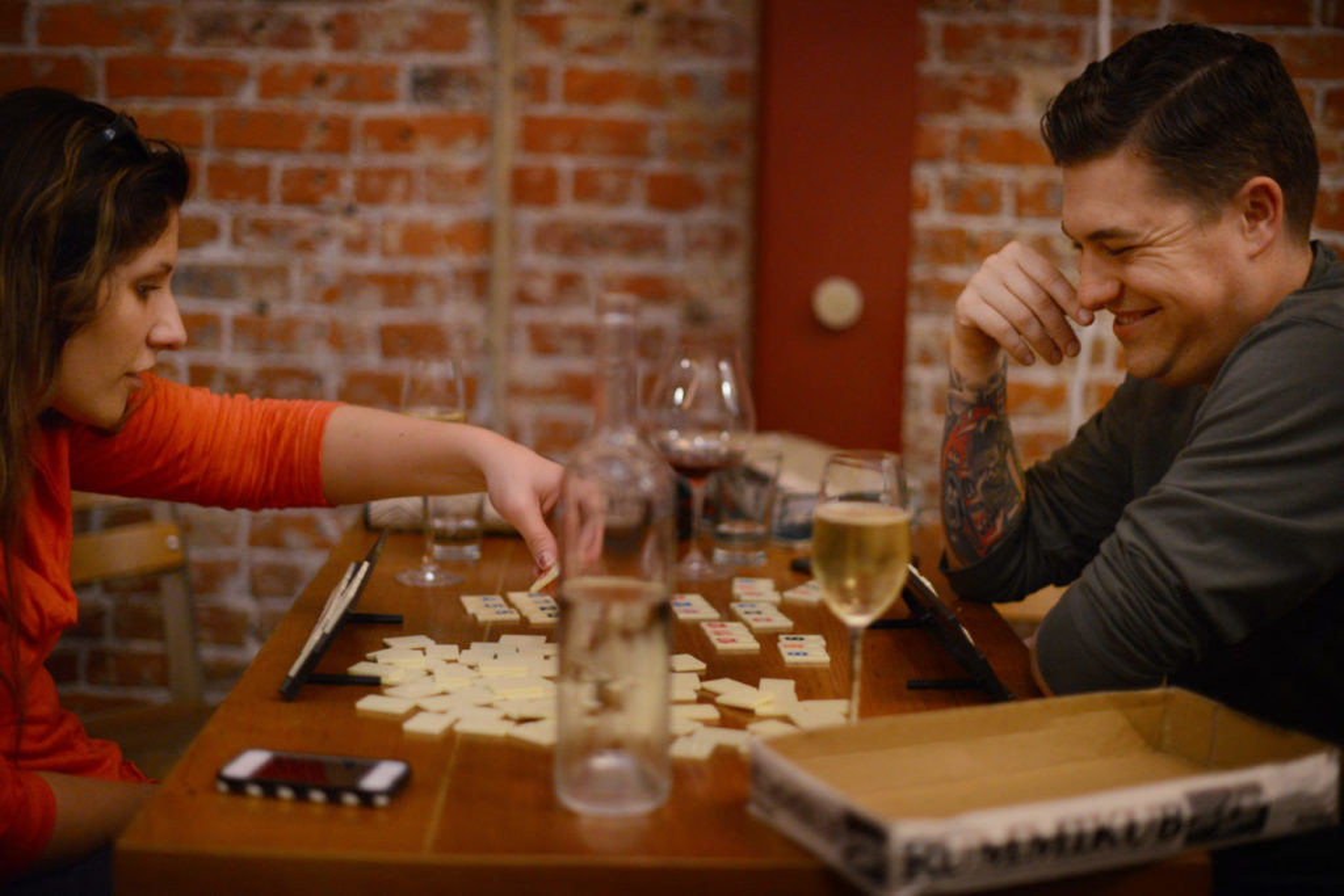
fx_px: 1867
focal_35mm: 50
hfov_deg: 39.6
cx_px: 672
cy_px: 448
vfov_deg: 27.0
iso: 2500
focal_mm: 50
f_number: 1.4
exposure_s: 1/80
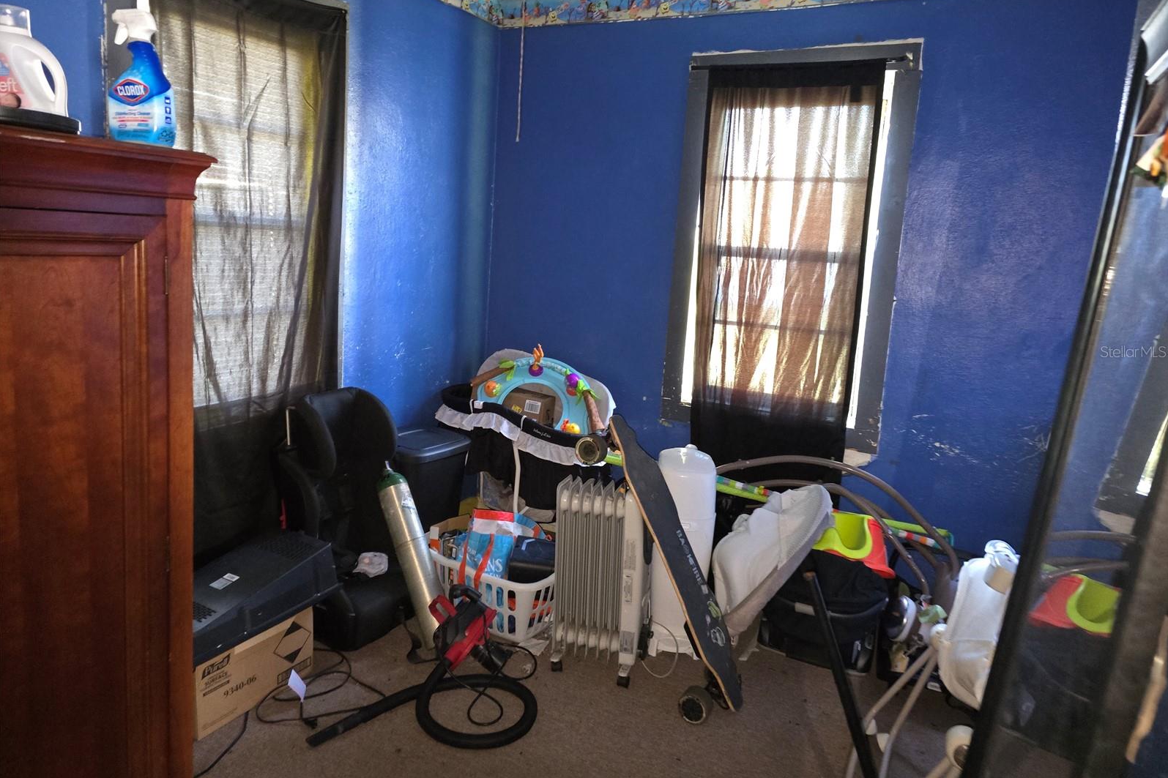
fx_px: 779
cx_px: 584
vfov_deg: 53.0
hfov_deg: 73.7
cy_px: 351
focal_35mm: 24
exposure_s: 1/8
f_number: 1.7
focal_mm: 6.3
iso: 1250
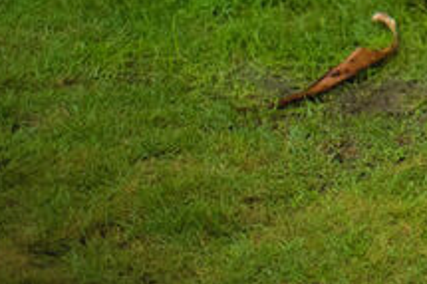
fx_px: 2027
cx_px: 890
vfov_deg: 7.5
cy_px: -400
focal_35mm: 171
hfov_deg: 10.8
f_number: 1.4
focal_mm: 35
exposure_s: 1/1000
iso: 50
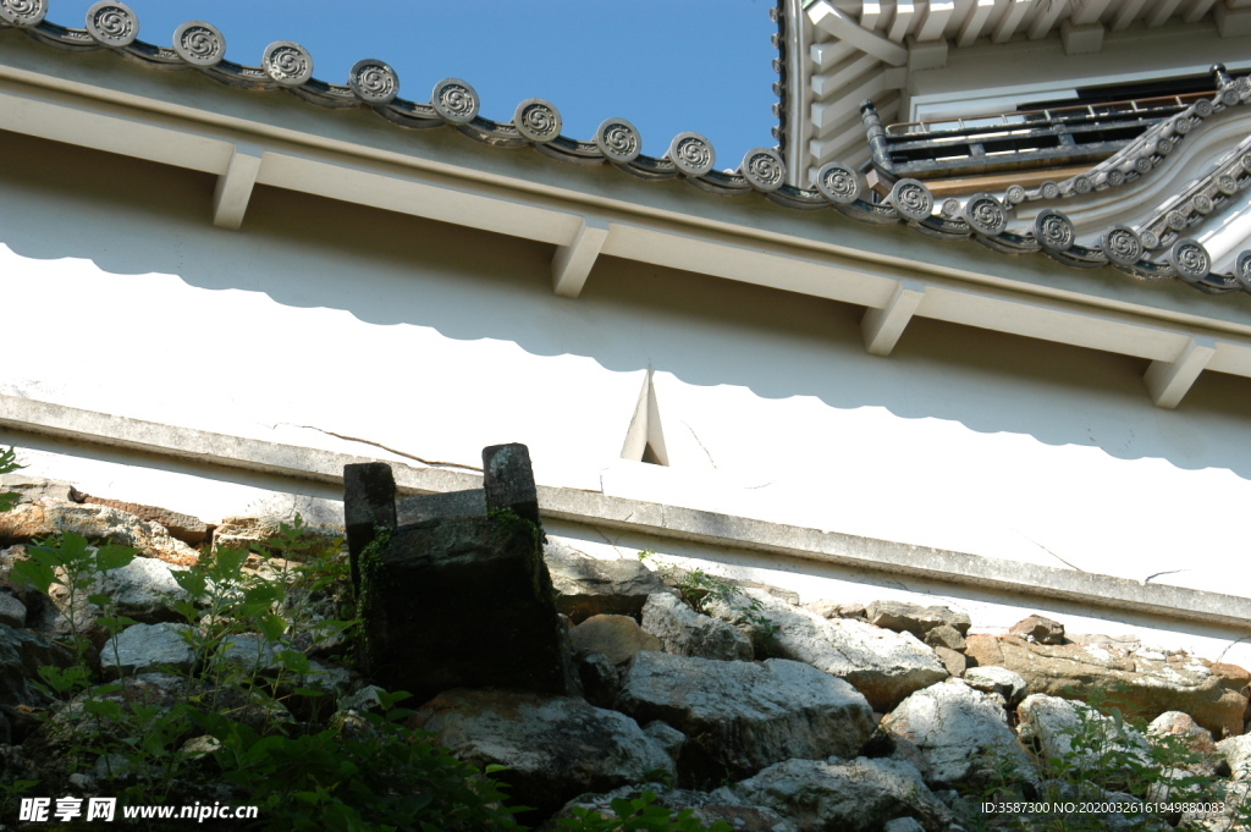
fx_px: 2344
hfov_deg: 29.9
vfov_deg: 20.1
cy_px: 416
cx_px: 626
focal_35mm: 68
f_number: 7.1
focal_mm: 45
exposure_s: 1/250
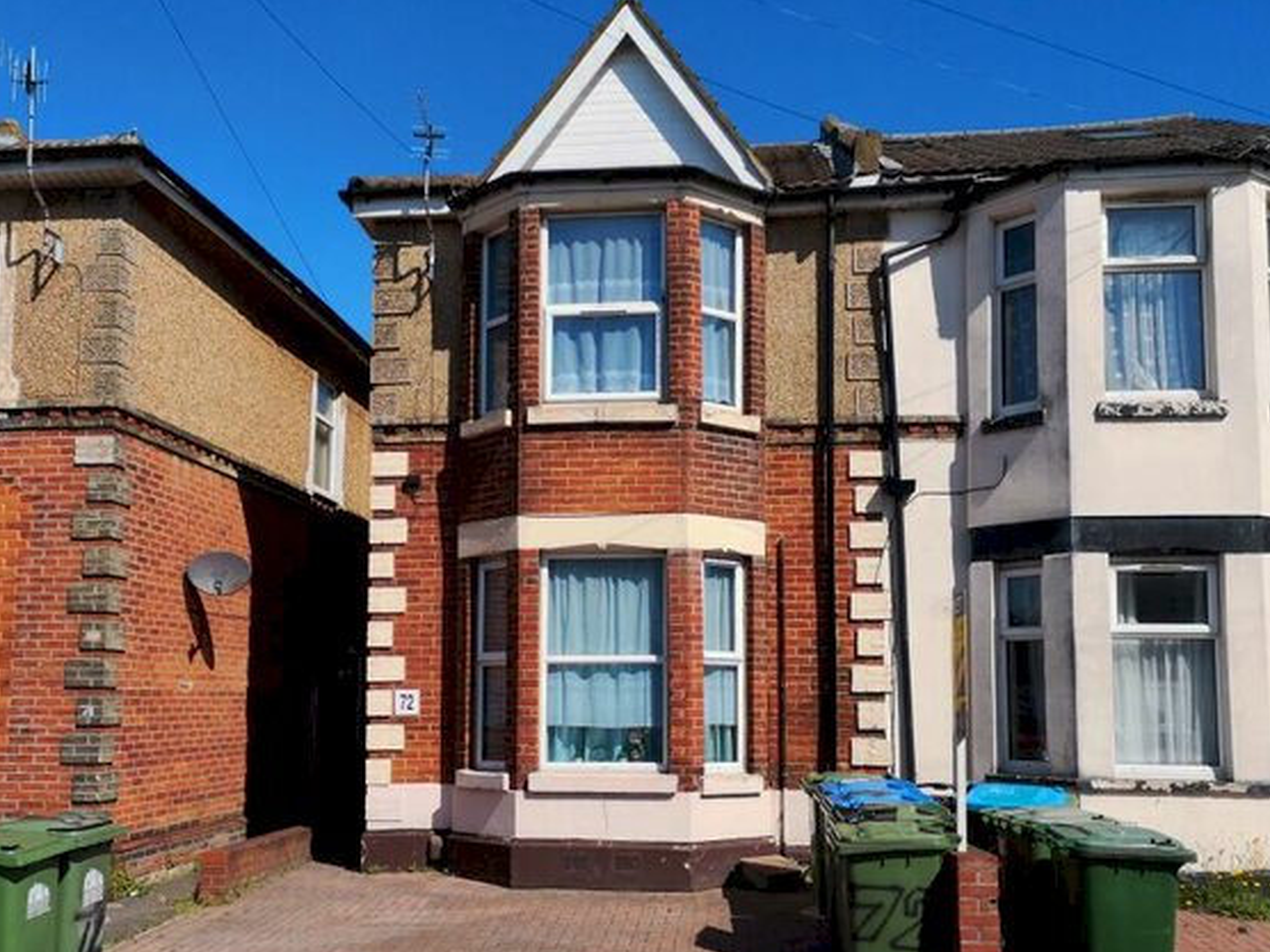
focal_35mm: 34
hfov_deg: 53.9
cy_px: 592
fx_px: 1247
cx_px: 608
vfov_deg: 41.5
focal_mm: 3.95
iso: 50
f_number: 1.8
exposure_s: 1/3891
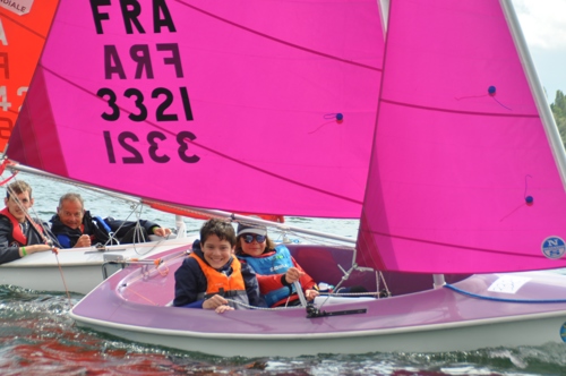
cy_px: 188
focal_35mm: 147
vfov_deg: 9.3
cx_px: 283
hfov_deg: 14.0
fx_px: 2308
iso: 200
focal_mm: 98
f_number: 5.6
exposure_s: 1/500
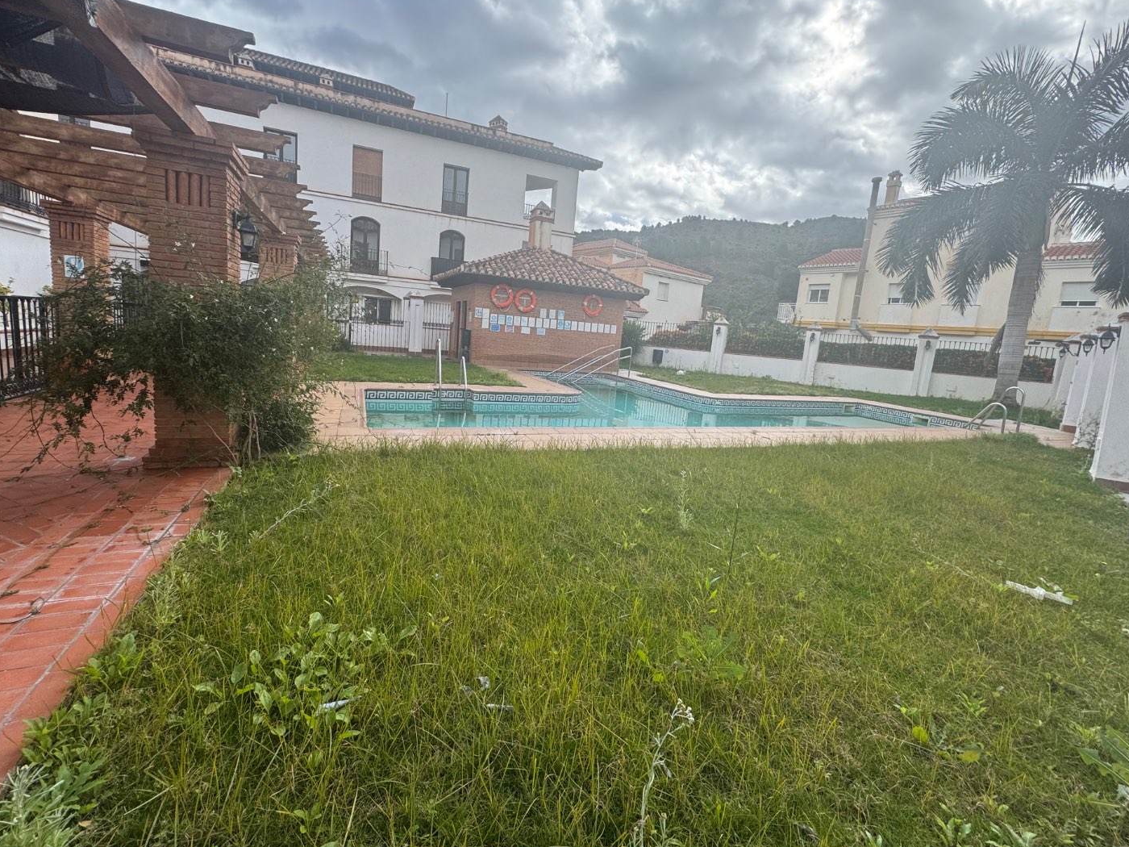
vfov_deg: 81.6
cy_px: 396
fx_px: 489
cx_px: 550
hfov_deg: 98.2
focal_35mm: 15
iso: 40
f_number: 2.2
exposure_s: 1/681
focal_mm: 2.22
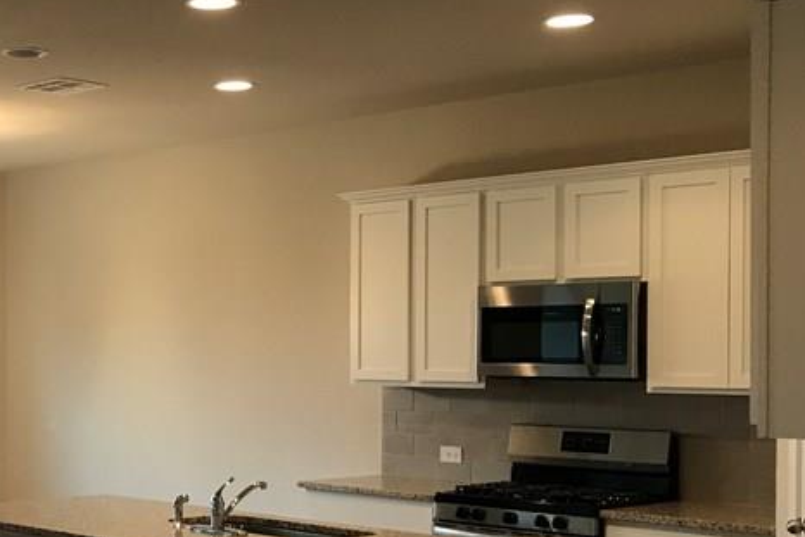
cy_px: 370
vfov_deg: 21.2
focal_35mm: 64
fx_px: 1431
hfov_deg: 29.2
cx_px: -14
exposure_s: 1/15
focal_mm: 3.99
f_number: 1.8
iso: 40
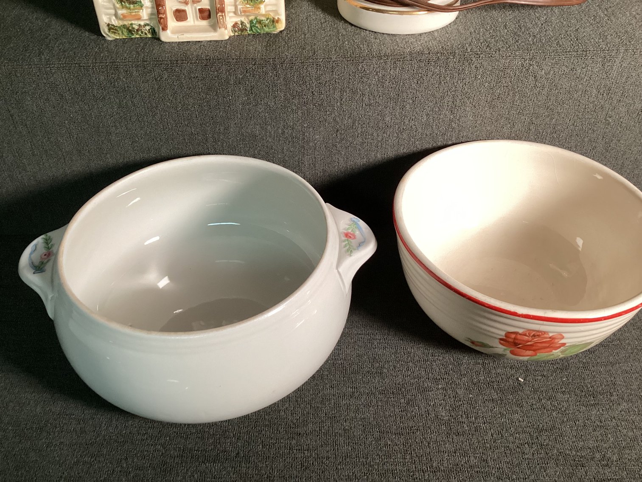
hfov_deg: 58.3
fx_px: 575
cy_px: 241
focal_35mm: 31
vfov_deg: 45.4
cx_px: 321
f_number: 2.4
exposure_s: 1/60
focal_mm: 3.3
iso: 200
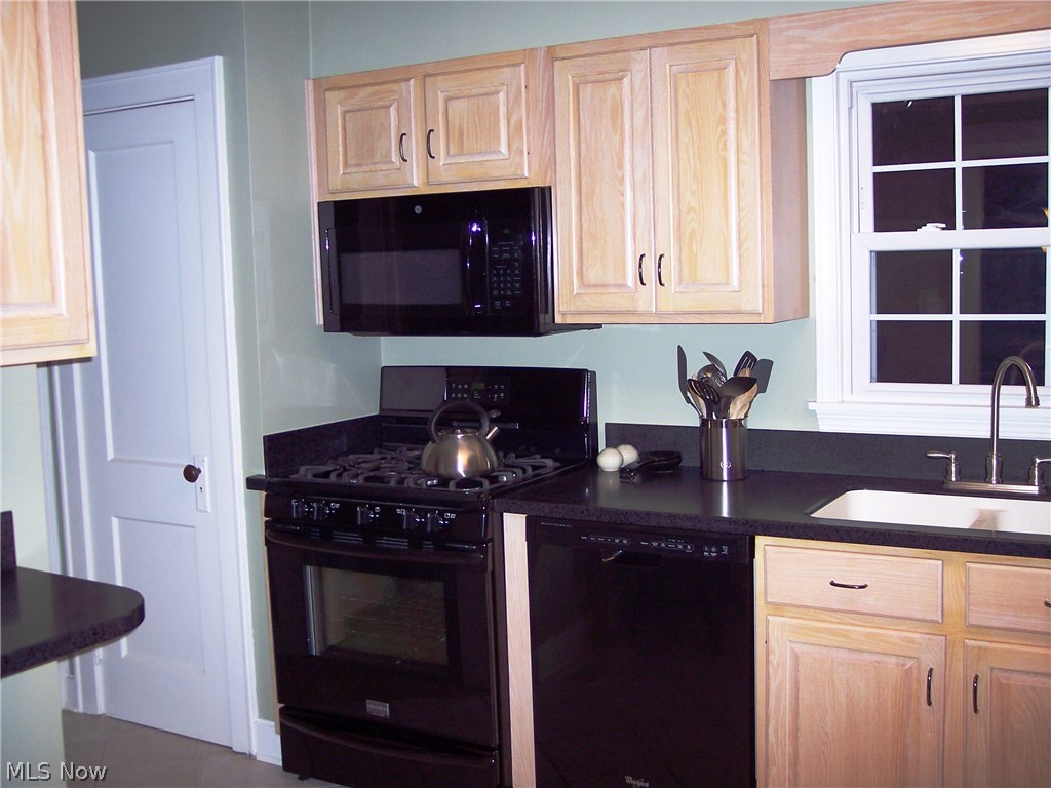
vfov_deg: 36.8
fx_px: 1184
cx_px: 526
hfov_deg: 47.9
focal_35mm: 39
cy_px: 394
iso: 140
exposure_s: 1/60
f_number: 2.8
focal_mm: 8
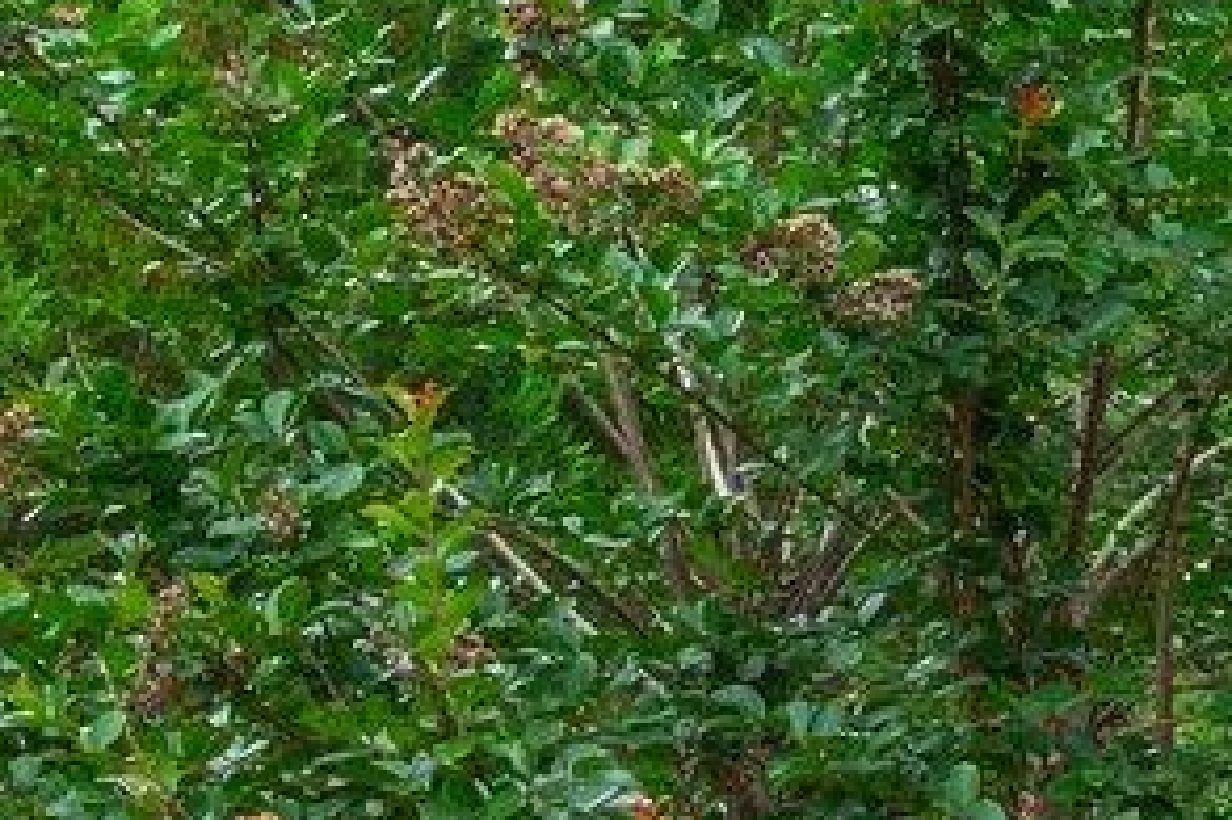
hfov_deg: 8.0
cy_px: 1186
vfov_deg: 6.5
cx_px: 3999
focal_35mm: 210
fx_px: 7182
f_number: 9
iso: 100
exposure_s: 1/125
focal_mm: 30
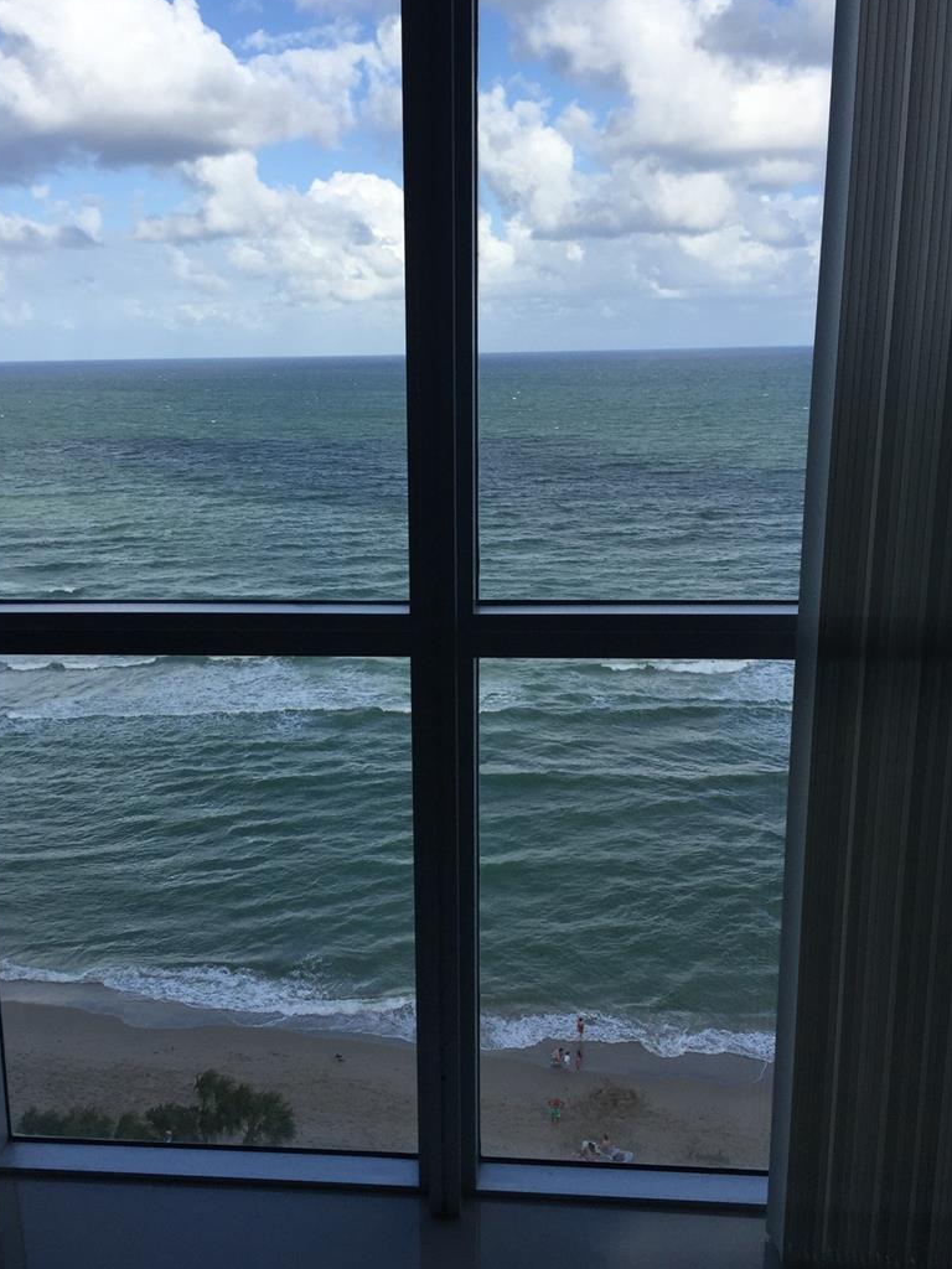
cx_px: 424
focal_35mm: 34
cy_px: 667
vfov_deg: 53.9
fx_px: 1247
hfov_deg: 41.7
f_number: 2.2
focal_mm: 4.15
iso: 32
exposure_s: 1/2198
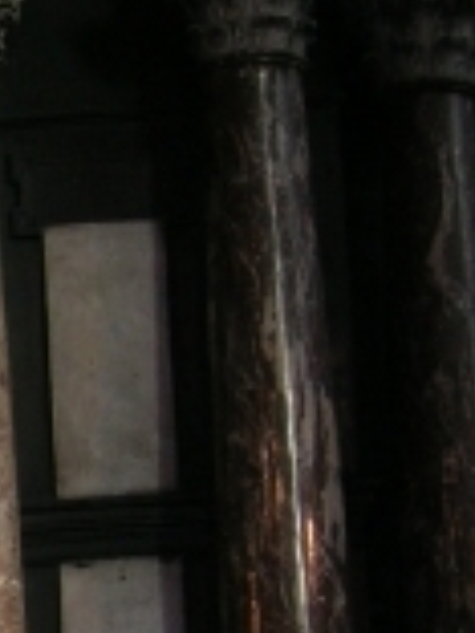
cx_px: -406
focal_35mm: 177
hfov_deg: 8.1
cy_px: 698
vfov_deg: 11.0
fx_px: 3238
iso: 55
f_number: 3.2
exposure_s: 1/30
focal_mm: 7.7
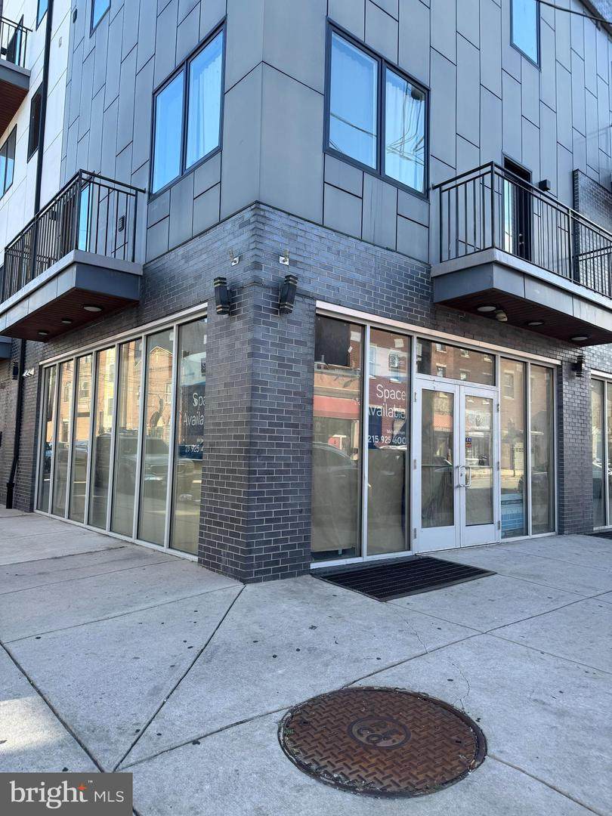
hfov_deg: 56.8
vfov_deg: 71.6
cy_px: 408
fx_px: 566
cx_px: 306
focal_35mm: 24
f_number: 1.78
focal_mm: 6.76
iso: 80
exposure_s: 1/792
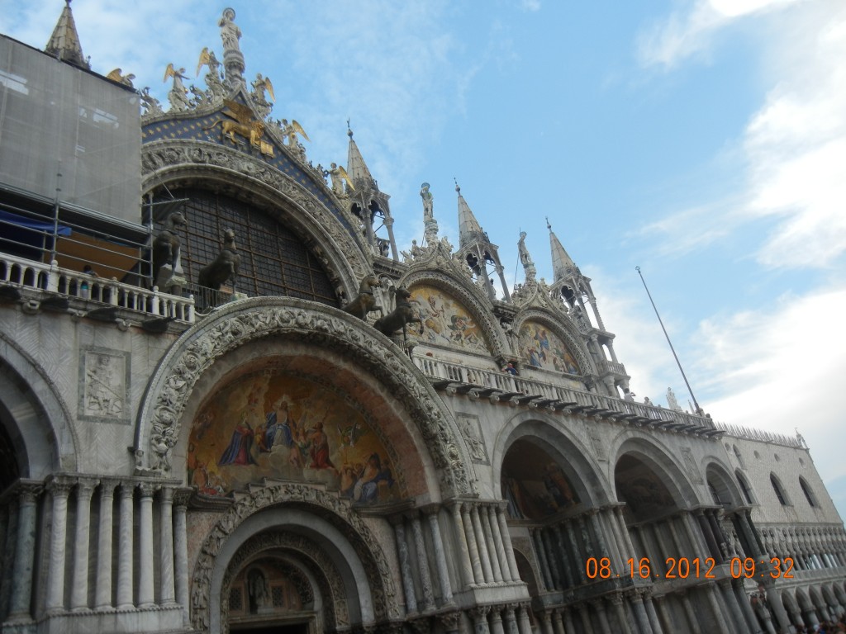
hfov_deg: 60.0
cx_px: 423
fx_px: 733
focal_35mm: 30
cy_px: 317
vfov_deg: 46.8
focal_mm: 5.4
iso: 160
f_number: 3.5
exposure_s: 1/441
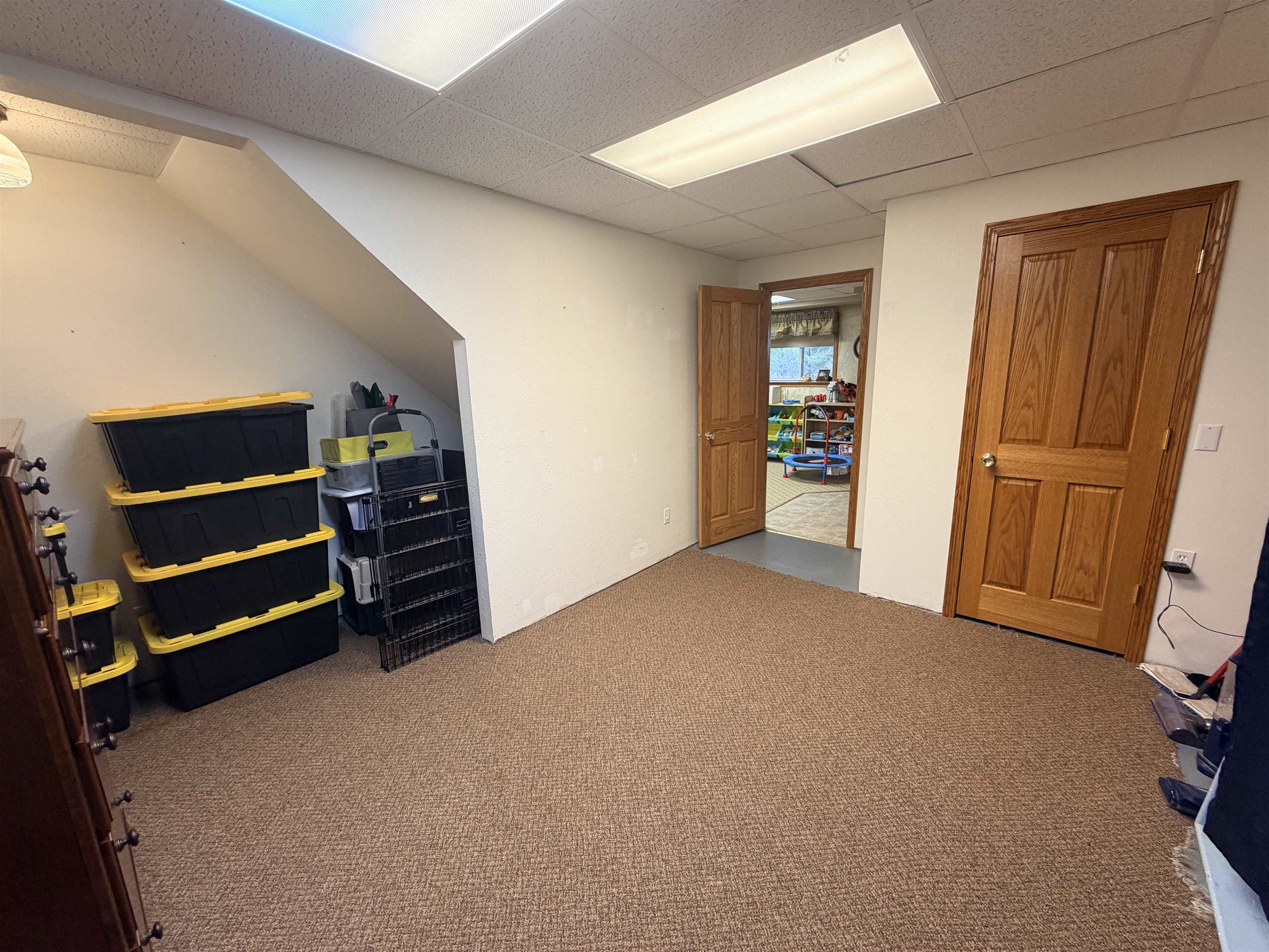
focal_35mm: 14
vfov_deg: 85.7
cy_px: 476
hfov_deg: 102.1
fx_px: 513
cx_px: 634
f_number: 2.2
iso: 160
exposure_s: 1/60
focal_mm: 2.22
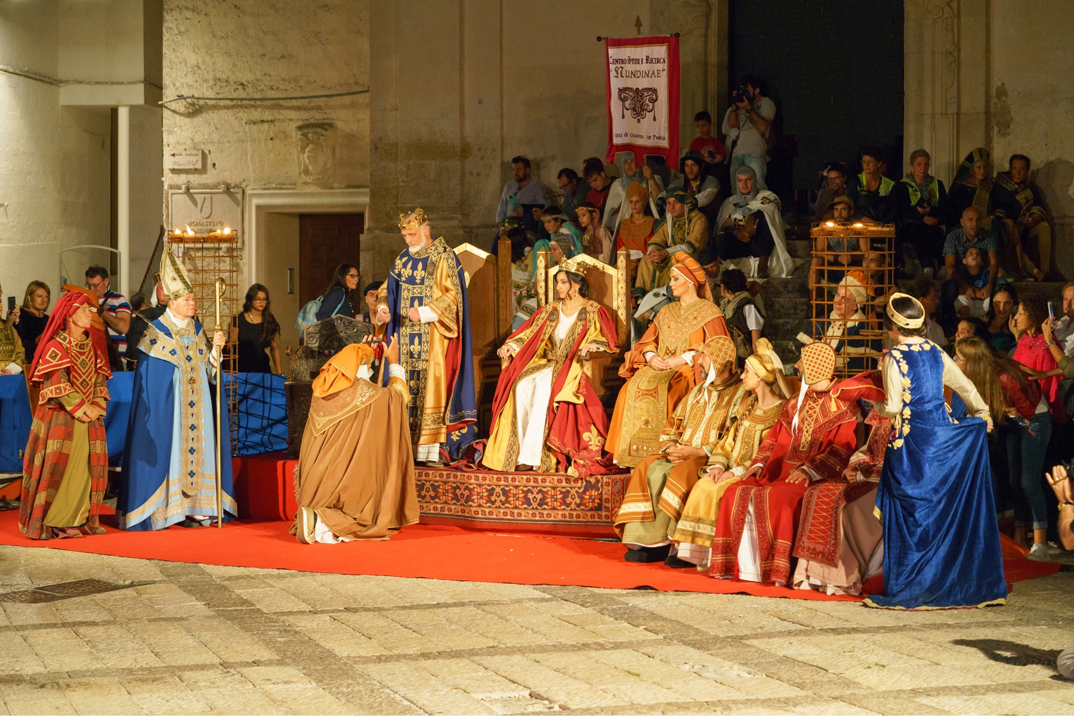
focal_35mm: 85
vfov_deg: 16.1
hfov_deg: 23.9
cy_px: 358
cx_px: 537
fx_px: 2536
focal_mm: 85
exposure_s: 1/60
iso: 4000
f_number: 5.6
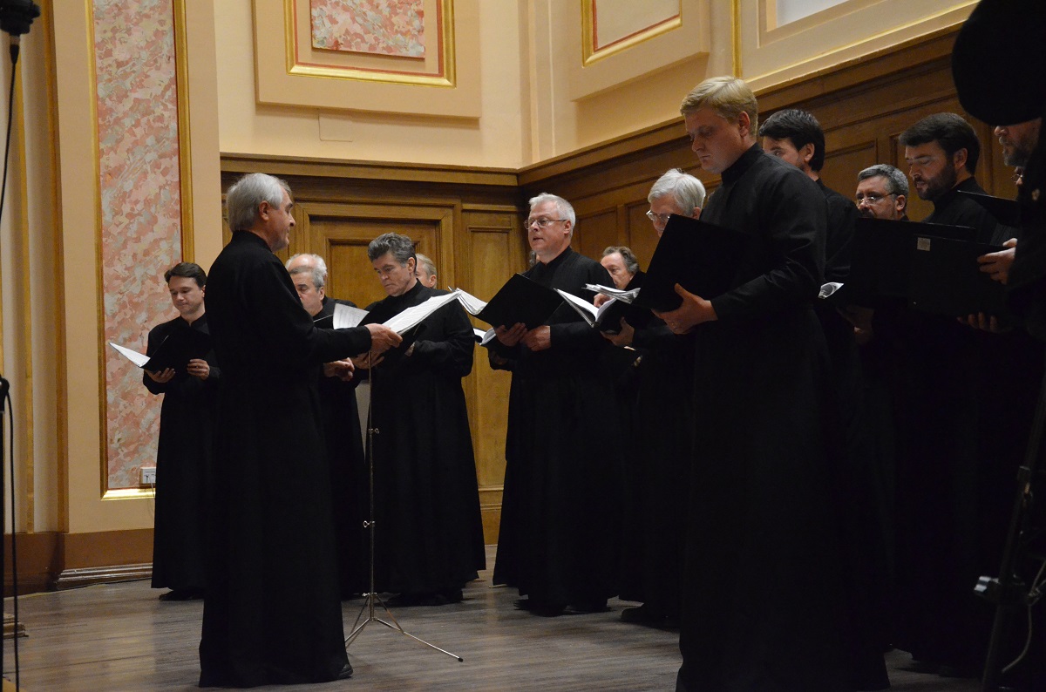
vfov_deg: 22.5
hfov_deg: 33.5
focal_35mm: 60
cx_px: 523
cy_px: 346
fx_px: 1739
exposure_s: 1/80
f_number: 4.5
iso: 5000
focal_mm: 40
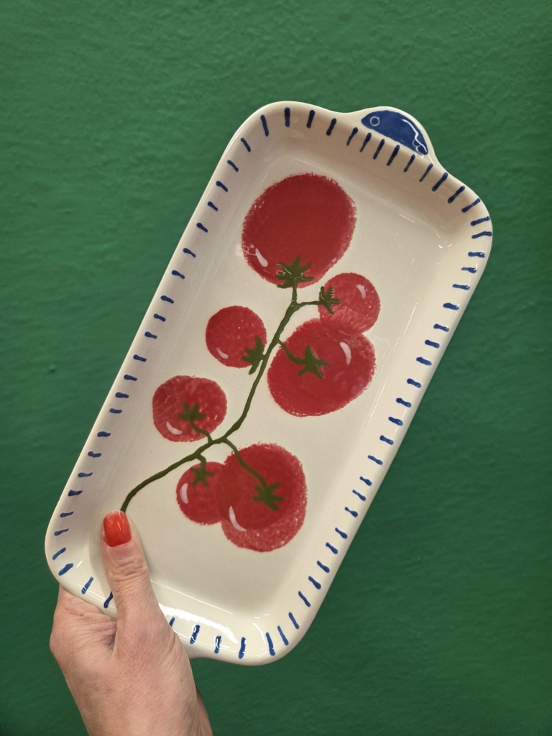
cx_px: 276
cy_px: 368
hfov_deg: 58.9
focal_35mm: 23
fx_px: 489
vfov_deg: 73.9
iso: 100
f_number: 1.8
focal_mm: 5.4
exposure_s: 1/100
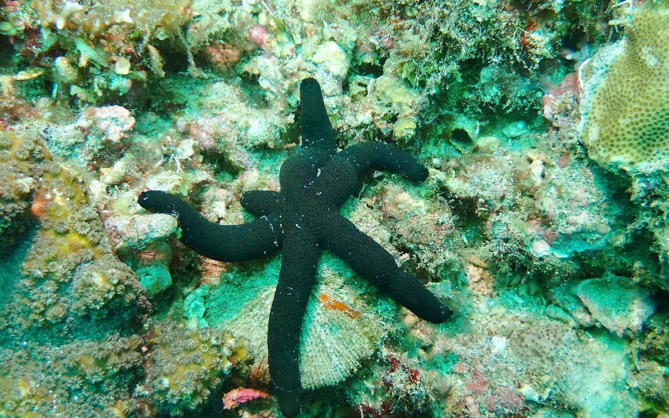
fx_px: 912
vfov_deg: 25.8
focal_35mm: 50
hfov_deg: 40.3
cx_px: 334
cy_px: 231
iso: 200
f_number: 4.5
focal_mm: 8.4
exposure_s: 1/100
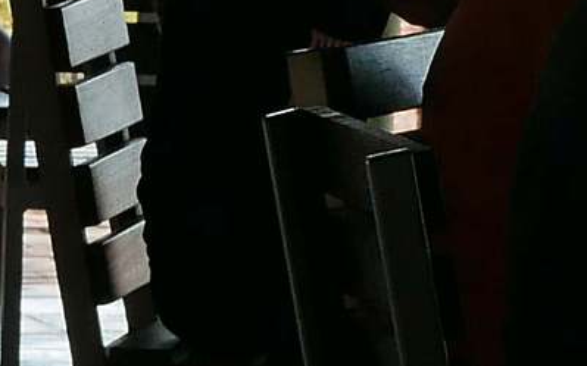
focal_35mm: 690
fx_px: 11034
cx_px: 405
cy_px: -127
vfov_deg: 1.9
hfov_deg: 3.0
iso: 200
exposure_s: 1/250
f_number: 5.6
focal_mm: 34
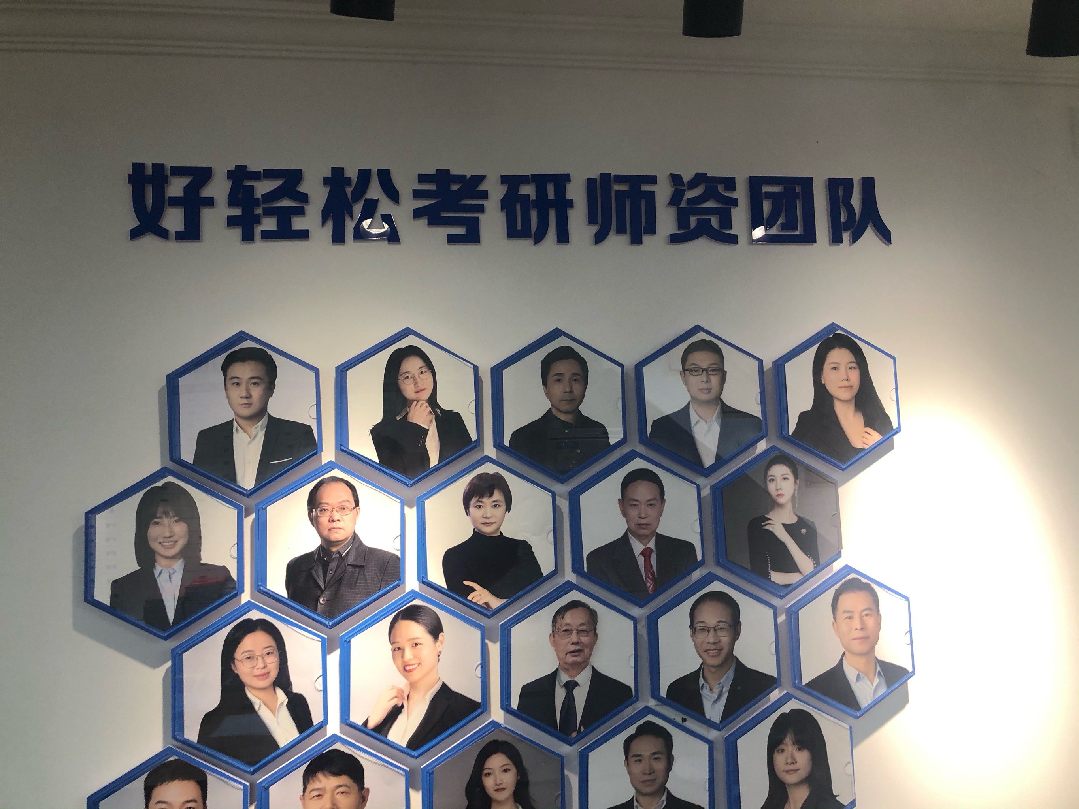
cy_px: 404
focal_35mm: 28
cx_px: 540
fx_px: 873
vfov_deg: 49.8
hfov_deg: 63.4
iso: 32
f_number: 1.8
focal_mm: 4
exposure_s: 1/50
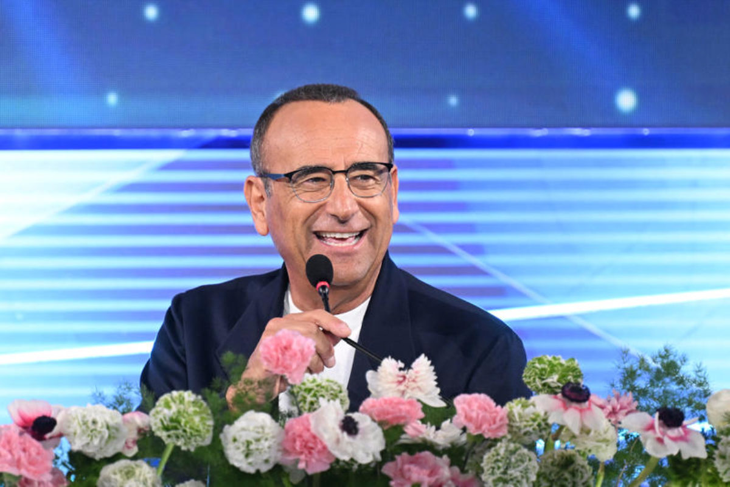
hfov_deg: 5.3
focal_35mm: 390
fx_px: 7908
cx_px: 365
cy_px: 244
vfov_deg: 3.5
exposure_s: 1/200
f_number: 4
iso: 2500
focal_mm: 260
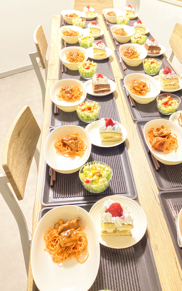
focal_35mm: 33
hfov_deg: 38.2
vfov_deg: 58.1
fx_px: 262
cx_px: 109
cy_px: 145
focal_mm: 3.3
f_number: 2.4
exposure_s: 1/25
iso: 500
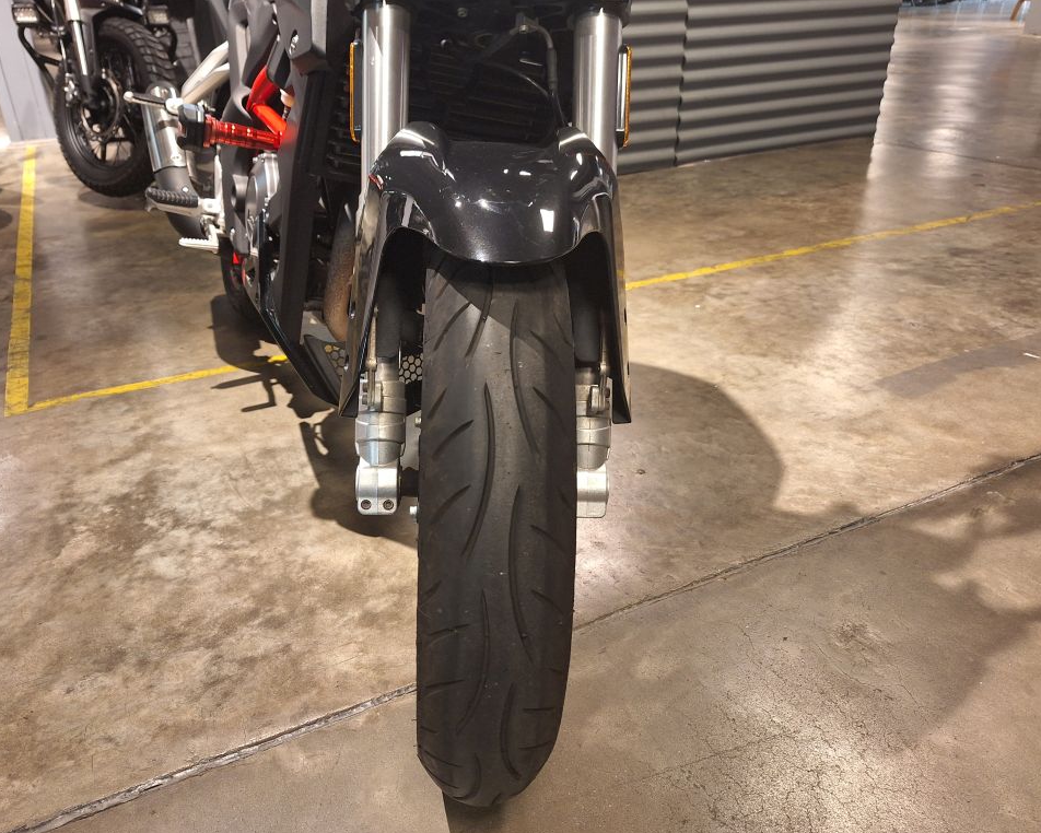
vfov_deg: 56.8
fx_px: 770
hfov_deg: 68.0
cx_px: 486
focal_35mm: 25
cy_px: 416
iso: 250
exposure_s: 1/50
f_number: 1.8
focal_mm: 5.54
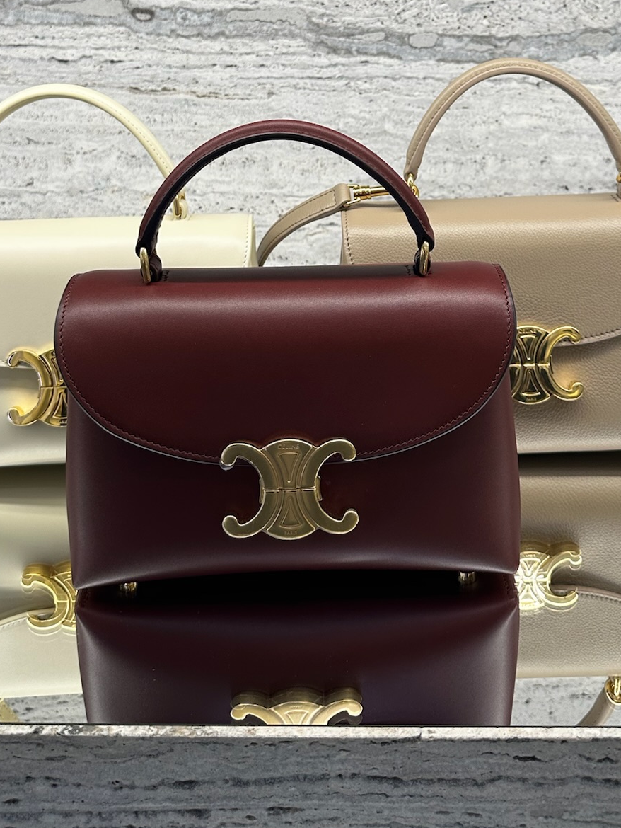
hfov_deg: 34.3
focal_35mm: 42
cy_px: 145
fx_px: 1004
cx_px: 332
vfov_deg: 42.4
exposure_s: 1/100
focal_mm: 6.86
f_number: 1.78
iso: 125
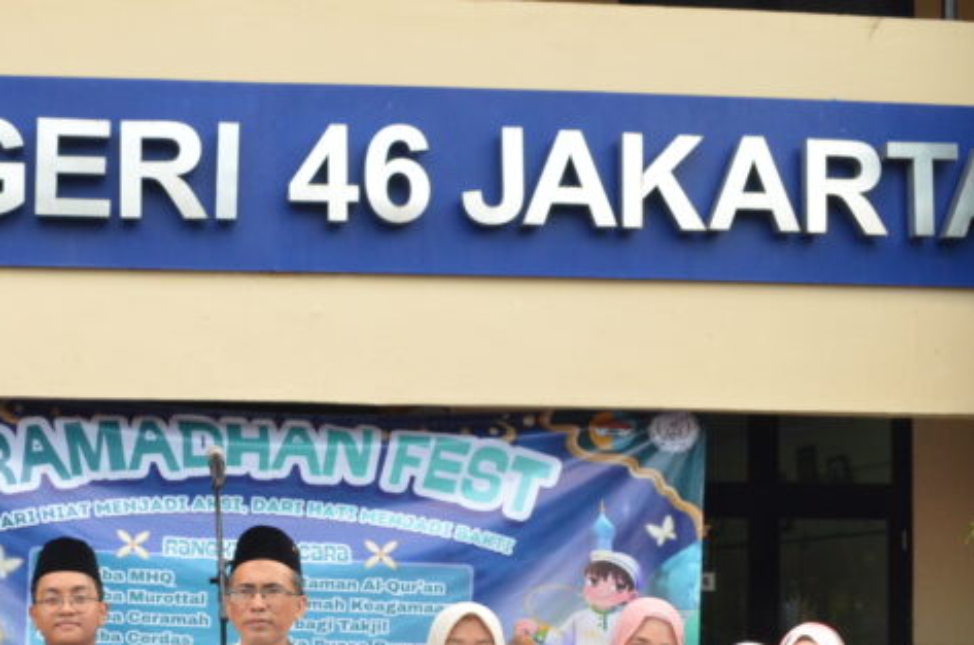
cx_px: 194
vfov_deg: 20.4
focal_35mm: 65
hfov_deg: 30.3
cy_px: 567
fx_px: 1754
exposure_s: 1/250
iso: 1250
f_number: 8
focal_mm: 20
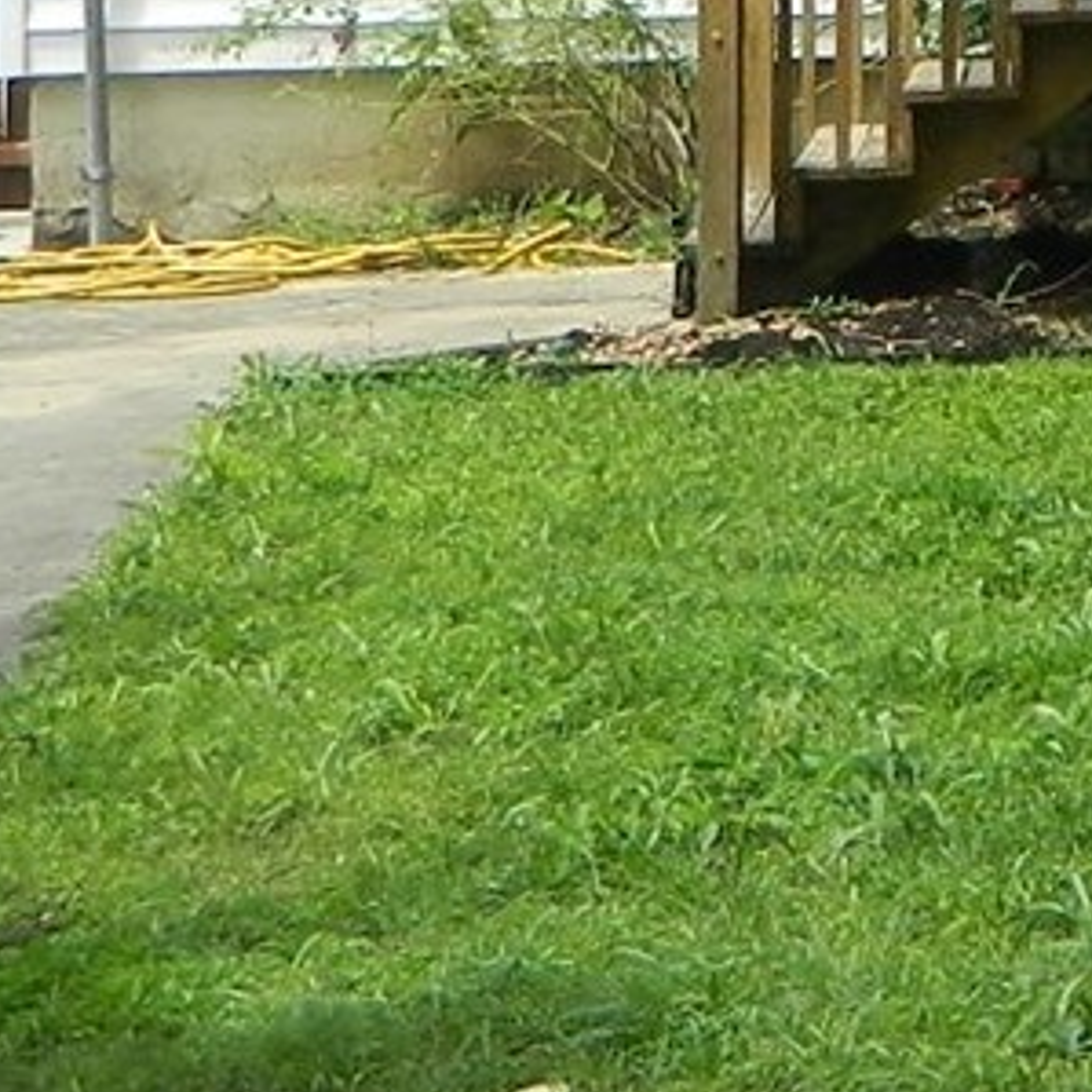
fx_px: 5068
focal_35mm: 142
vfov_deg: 11.9
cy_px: -369
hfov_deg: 11.3
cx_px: 2085
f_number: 3.1
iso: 80
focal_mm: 4.5
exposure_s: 1/400
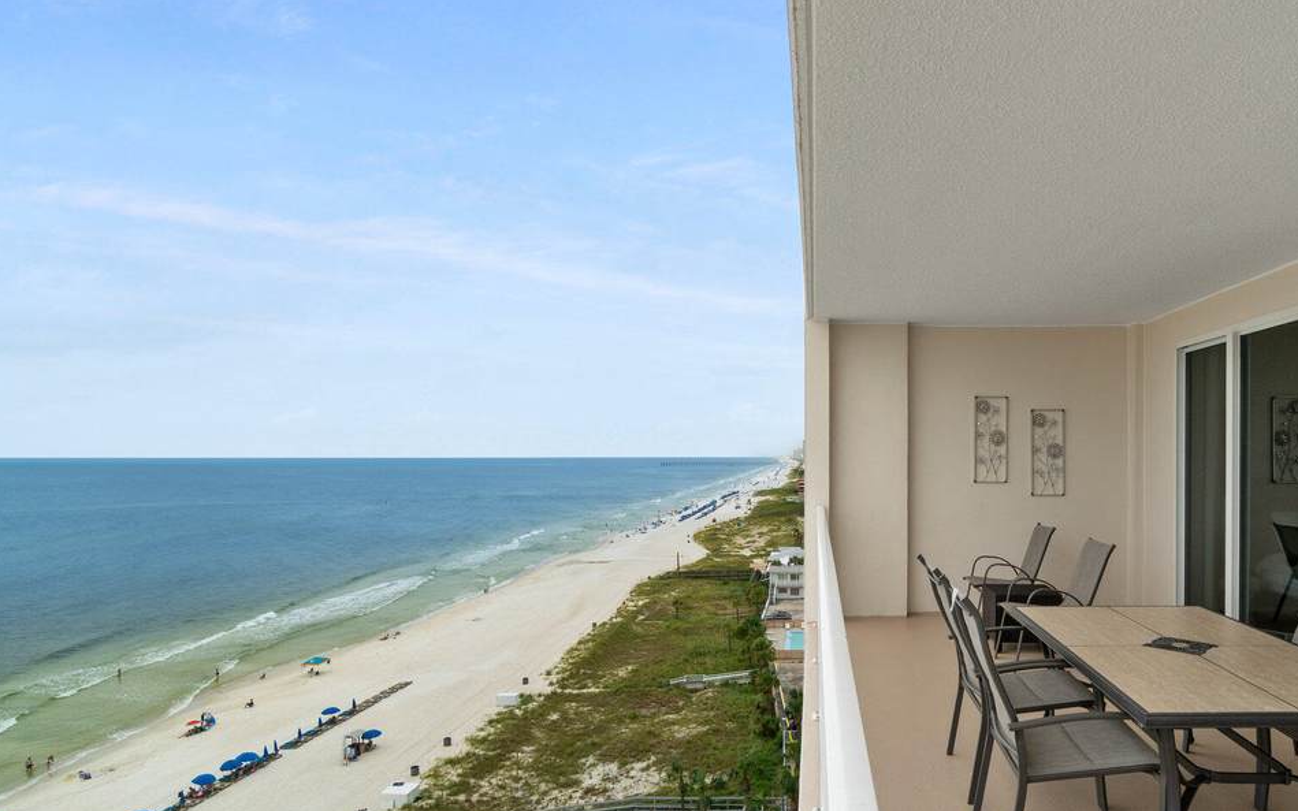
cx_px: 803
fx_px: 803
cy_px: 448
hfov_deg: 76.7
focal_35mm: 23
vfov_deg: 53.5
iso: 100
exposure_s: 1/125
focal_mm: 11
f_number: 8
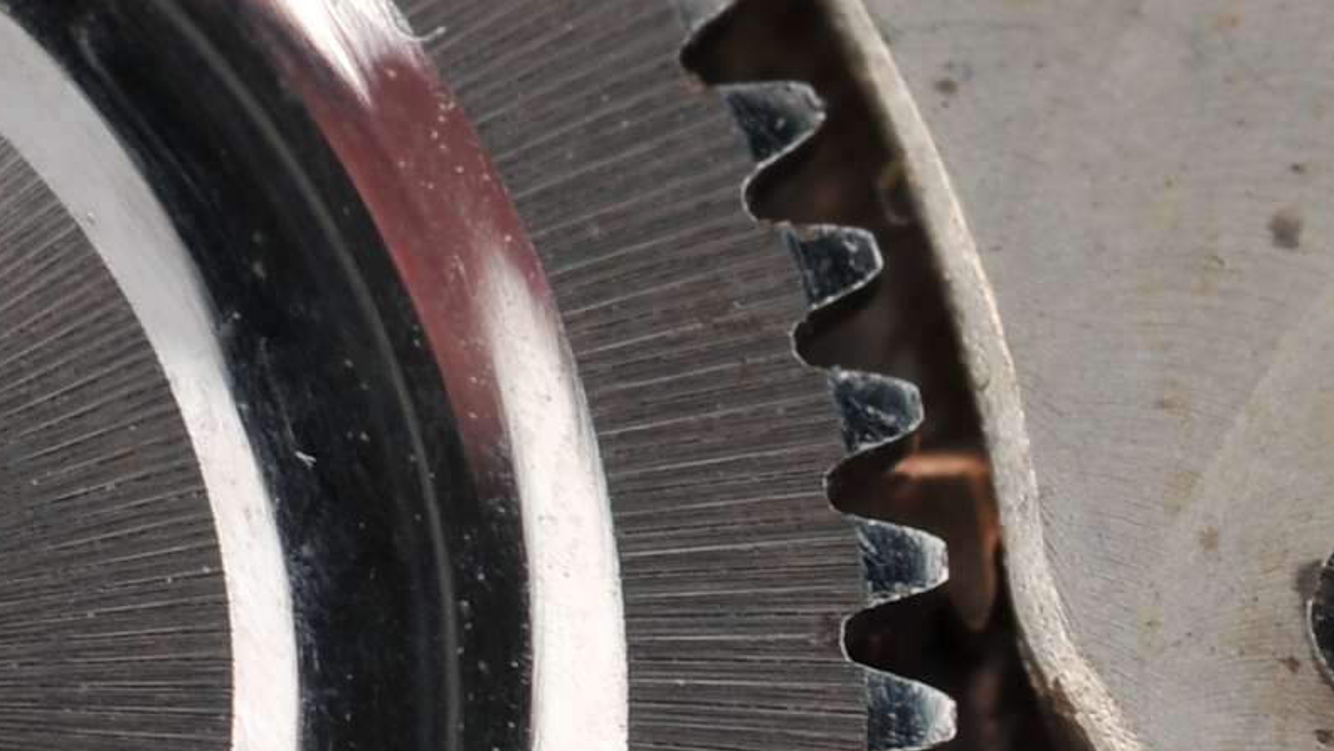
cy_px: 1462
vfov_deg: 3.2
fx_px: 13512
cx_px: 1797
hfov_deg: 5.6
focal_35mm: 382
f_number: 14
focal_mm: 60
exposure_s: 1/200
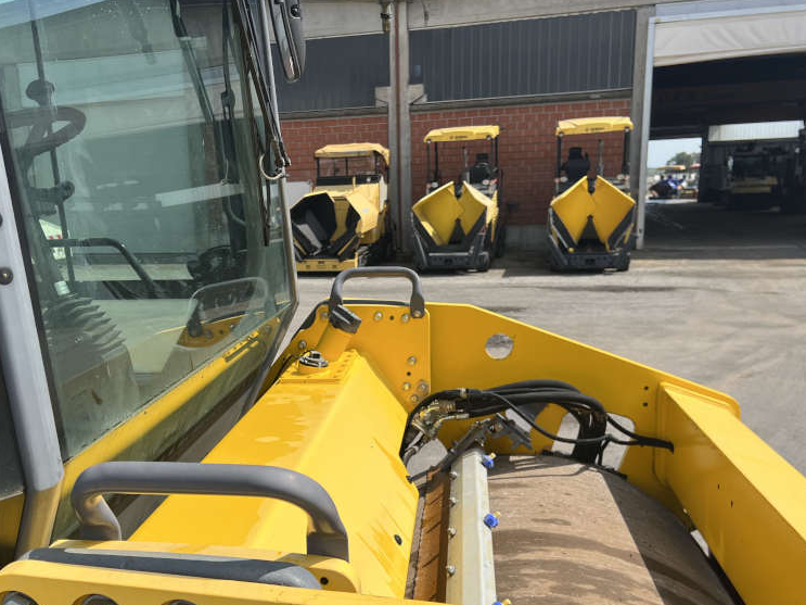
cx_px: 331
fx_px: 815
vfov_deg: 40.3
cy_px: 386
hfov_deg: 52.3
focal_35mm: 35
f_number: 1.5
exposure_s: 1/4115
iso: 50
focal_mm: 5.7
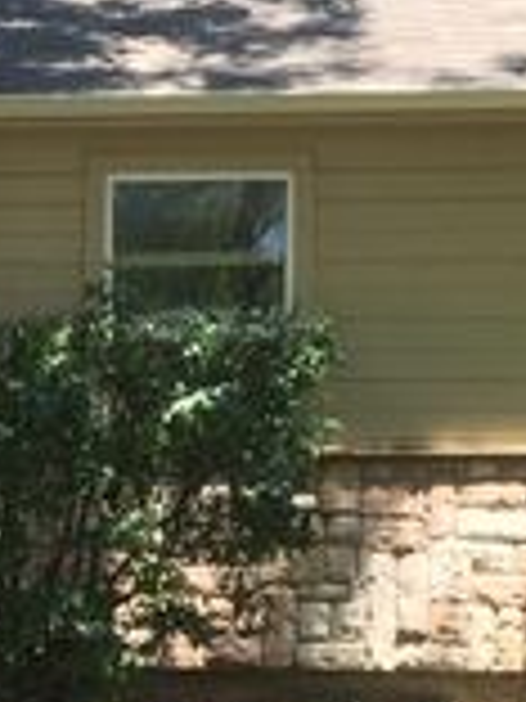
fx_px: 2512
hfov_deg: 11.7
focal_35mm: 124
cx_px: -99
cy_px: 763
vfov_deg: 15.5
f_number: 2.2
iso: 32
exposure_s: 1/335
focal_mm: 4.15
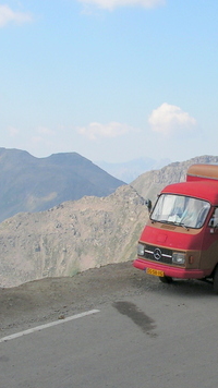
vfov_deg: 28.2
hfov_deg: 15.9
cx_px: 198
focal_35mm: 75
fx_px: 771
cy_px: 196
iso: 64
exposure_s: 1/500
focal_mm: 8.6
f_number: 4.8
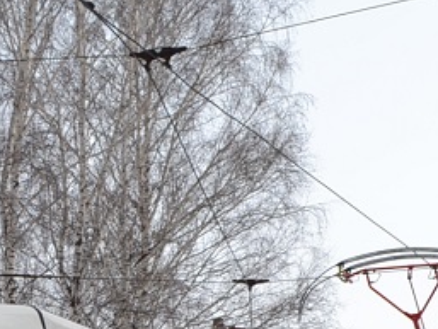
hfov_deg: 16.0
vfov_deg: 11.2
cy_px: 634
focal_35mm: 121
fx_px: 1532
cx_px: 29
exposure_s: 1/200
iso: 100
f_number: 7.1
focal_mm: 18
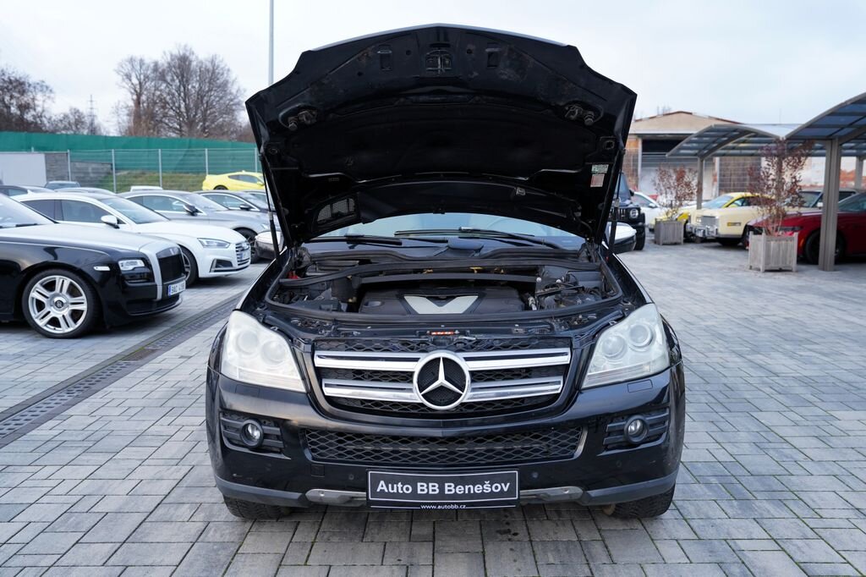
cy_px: 288
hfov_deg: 60.3
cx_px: 433
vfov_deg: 42.3
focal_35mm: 31
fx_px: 745
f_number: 4
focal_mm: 31
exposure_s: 1/60
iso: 500
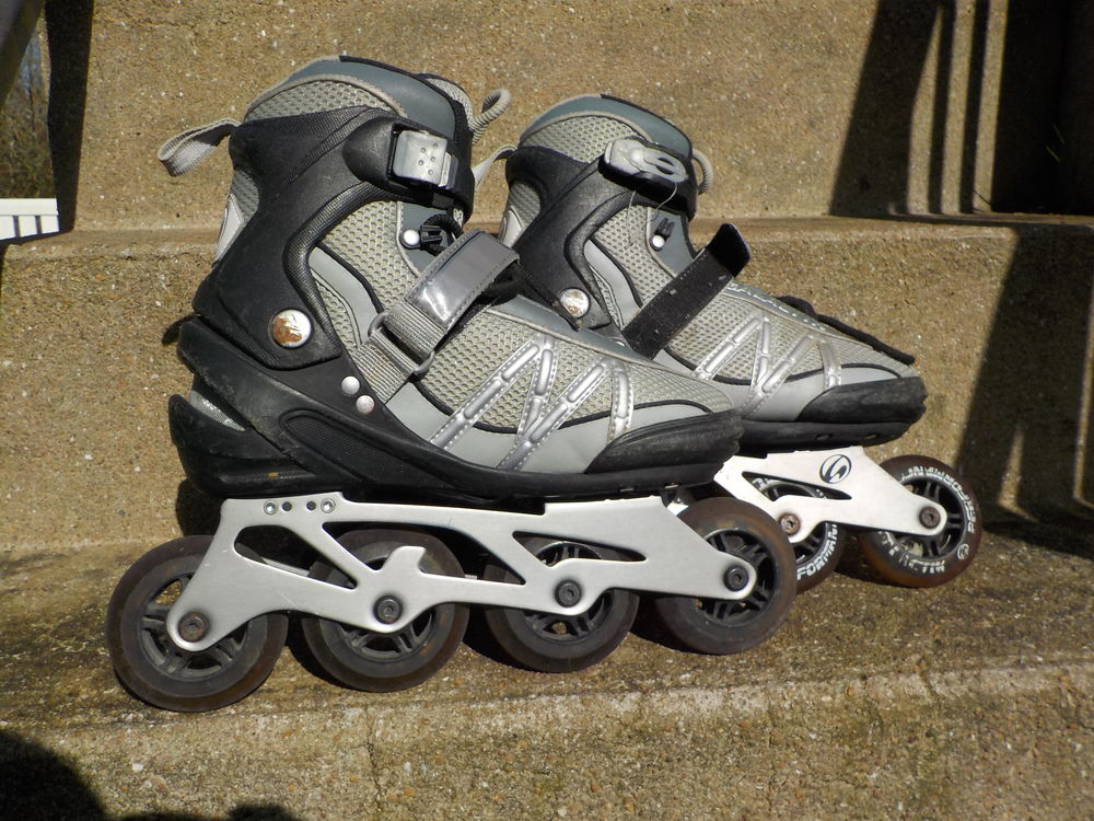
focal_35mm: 30
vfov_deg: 46.8
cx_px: 547
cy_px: 410
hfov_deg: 60.0
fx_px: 948
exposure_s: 1/640
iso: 125
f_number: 6.6
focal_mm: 4.1
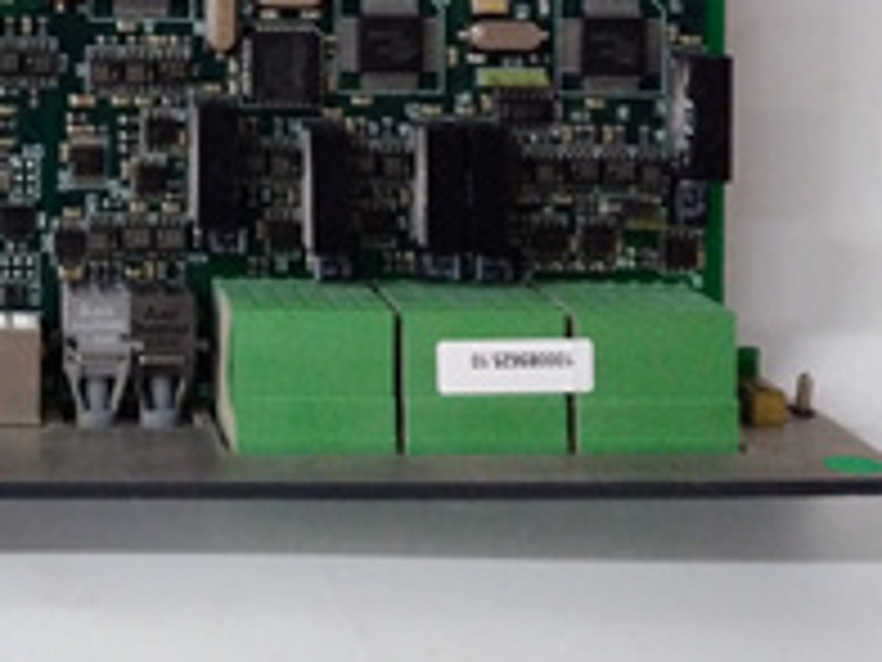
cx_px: -9
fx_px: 1758
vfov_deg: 20.2
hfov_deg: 26.6
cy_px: -92
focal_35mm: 69
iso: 617
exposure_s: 1/33
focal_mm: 3.79
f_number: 2
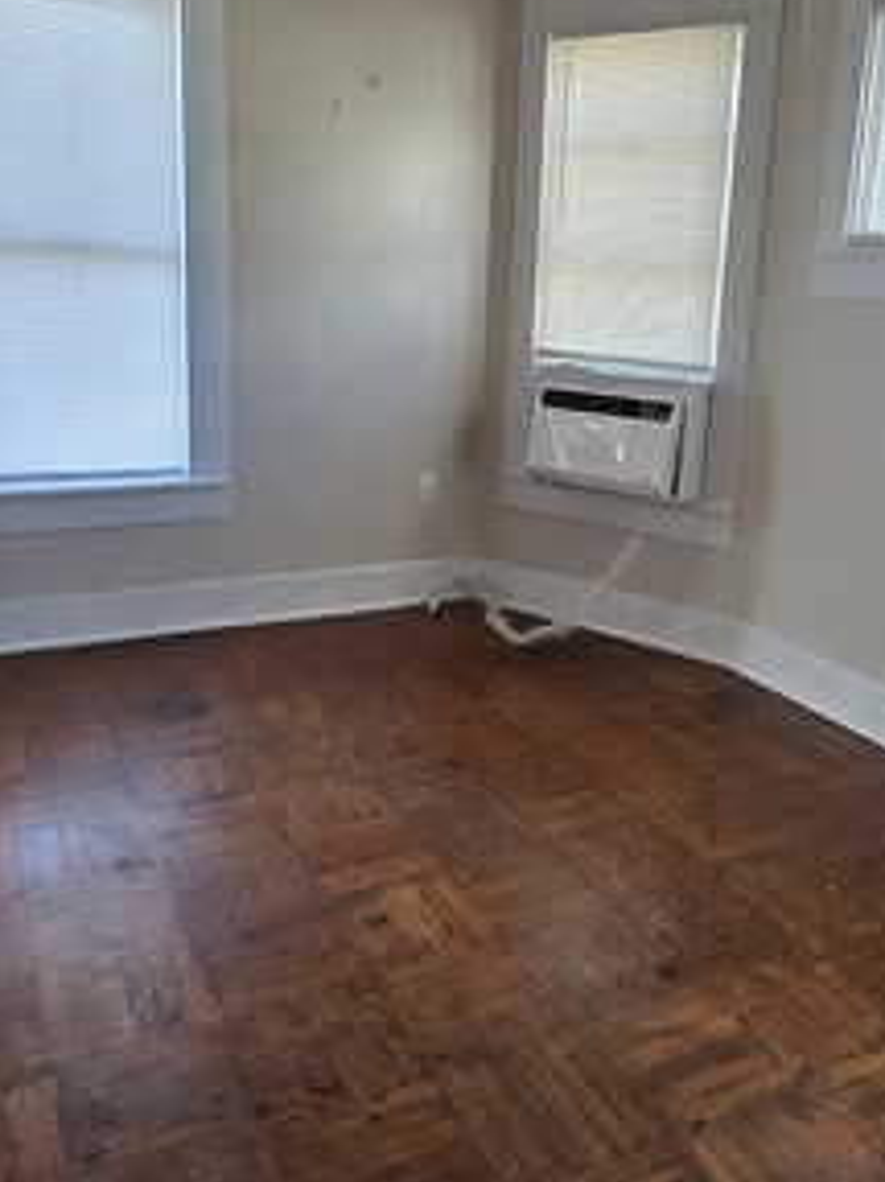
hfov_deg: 48.0
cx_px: 519
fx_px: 989
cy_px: 527
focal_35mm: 29
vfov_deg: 61.5
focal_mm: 2.2
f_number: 1.9
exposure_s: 1/120
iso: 160
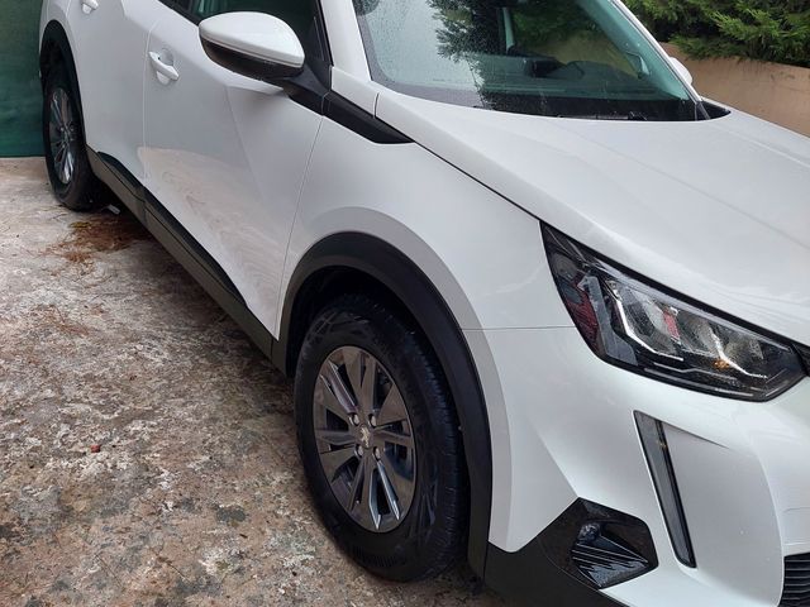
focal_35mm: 24
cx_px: 405
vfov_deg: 56.8
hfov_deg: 71.6
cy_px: 304
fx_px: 562
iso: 80
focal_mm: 5.23
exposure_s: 1/100
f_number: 1.8
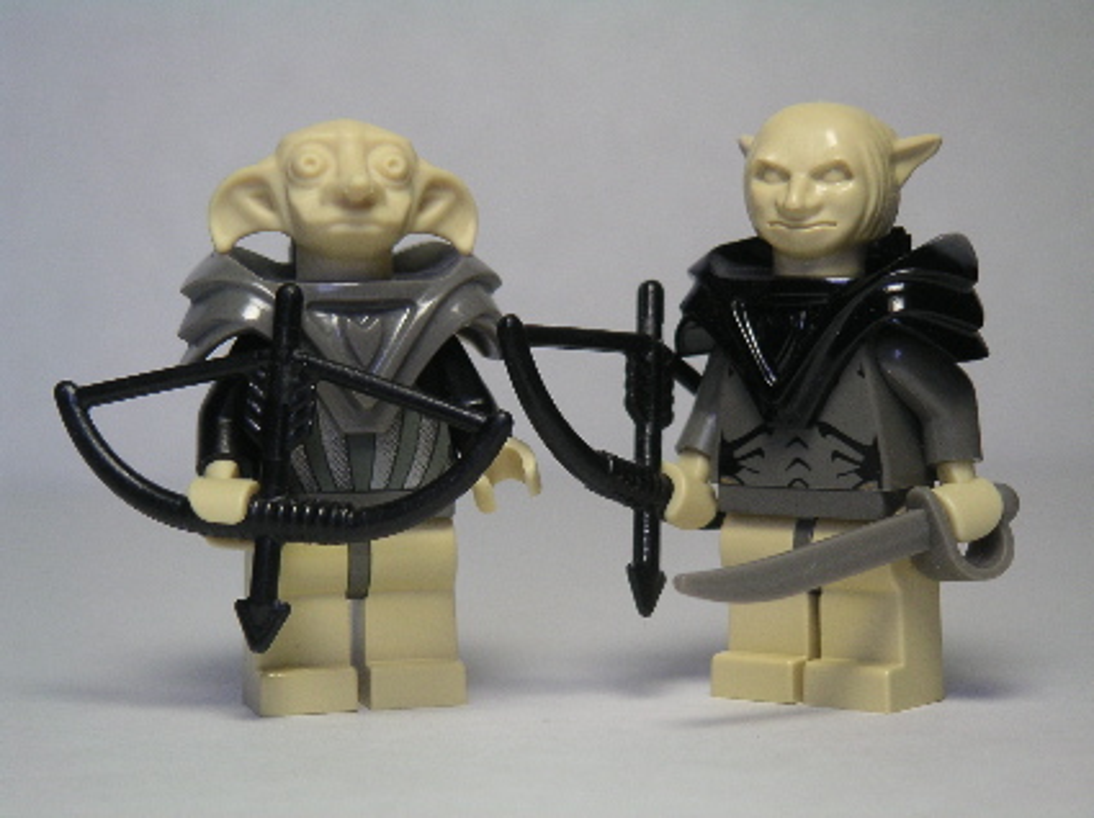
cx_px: 547
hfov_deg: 18.4
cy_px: 409
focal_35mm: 107
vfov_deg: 13.8
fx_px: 3379
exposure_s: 1/90
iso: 80
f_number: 3.6
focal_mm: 16.5
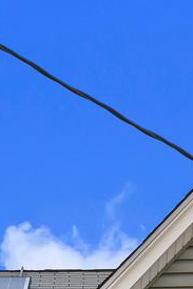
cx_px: 62
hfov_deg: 6.8
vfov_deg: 9.2
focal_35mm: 201
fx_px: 1618
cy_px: 690
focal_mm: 24
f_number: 7.1
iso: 100
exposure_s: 1/125
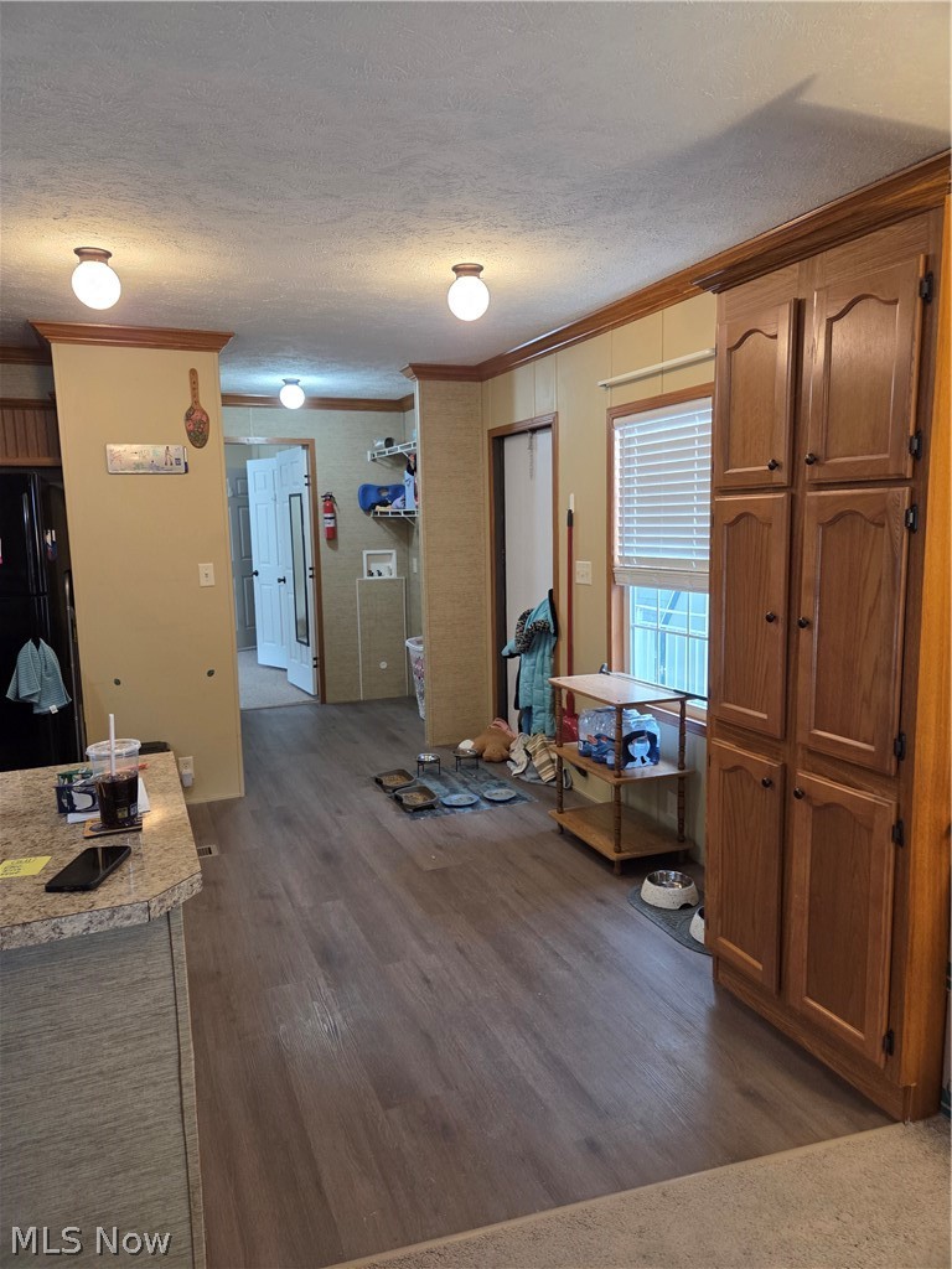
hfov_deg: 58.9
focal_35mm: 23
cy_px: 634
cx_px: 476
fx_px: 843
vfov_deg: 73.9
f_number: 1.8
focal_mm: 5.4
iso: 400
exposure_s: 1/120
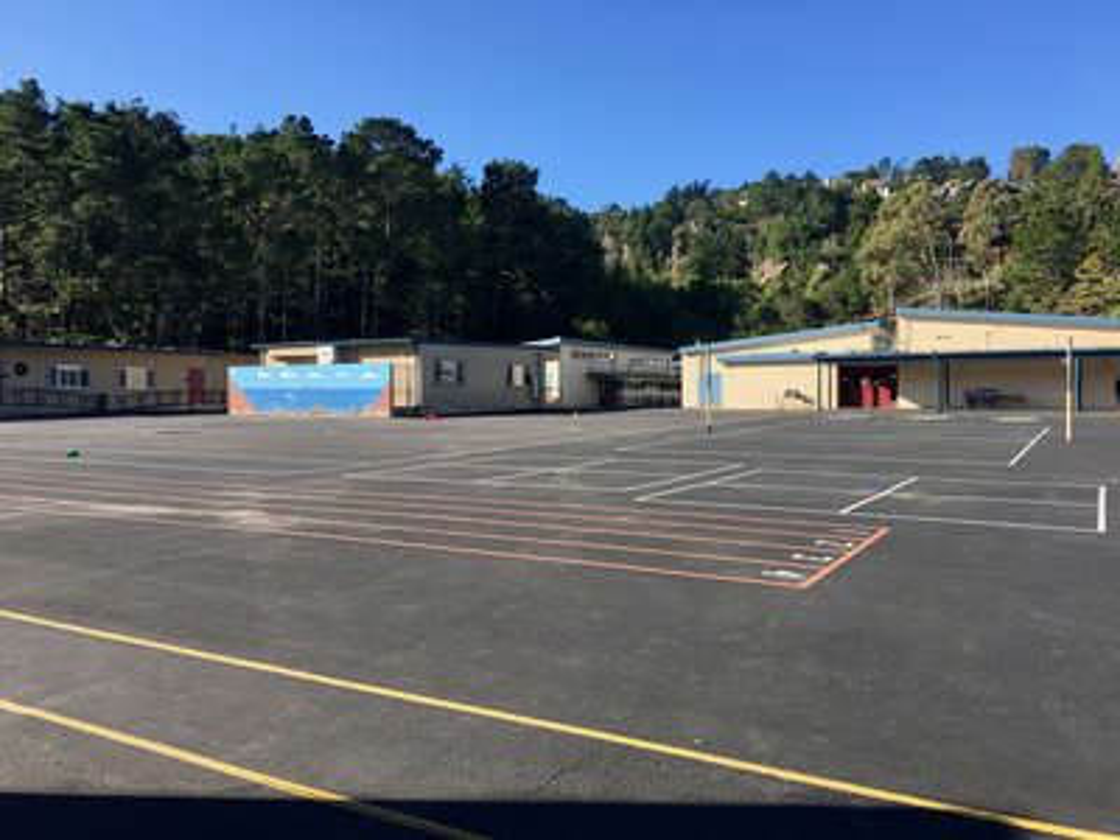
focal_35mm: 29
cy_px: 420
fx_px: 938
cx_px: 560
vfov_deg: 48.2
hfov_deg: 61.7
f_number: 2.2
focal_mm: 4.15
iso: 25
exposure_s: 1/894
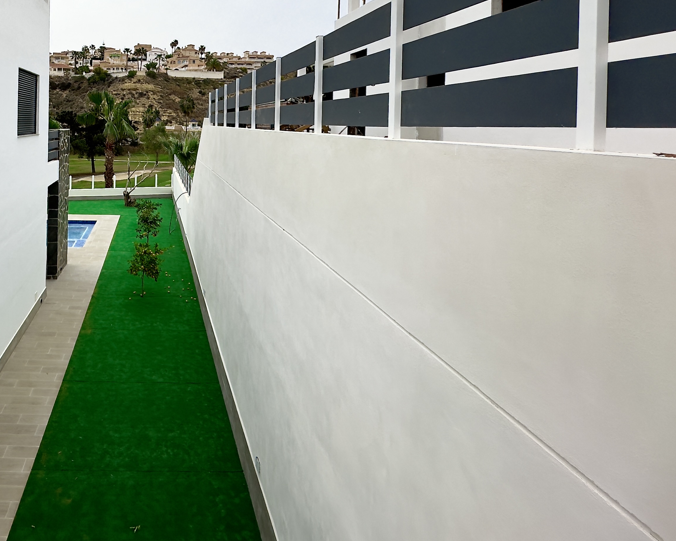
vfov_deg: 55.6
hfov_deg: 65.2
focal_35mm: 24
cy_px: 128
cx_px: 154
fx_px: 480
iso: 40
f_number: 2.2
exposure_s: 1/955
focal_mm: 2.22
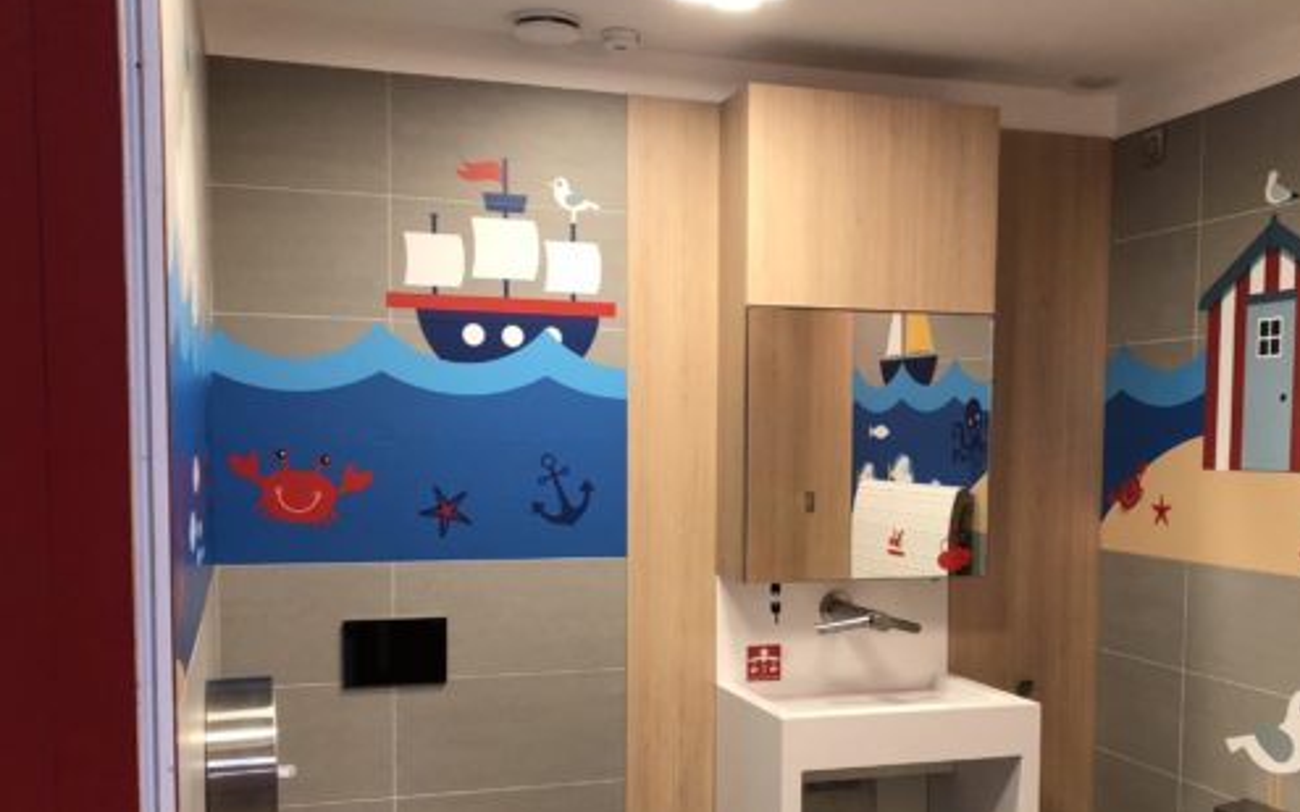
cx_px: 764
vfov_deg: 32.4
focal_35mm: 39
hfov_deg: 50.2
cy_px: 565
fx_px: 1381
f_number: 1.8
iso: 40
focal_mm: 3.99
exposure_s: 1/17
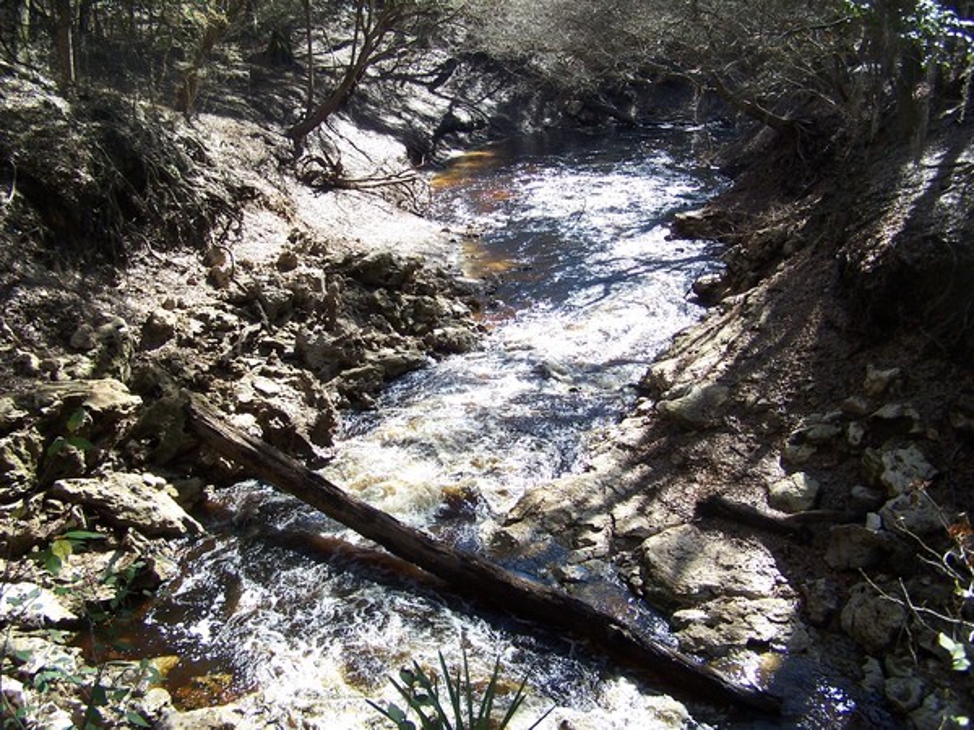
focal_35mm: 38
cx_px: 487
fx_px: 1069
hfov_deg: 49.0
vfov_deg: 37.7
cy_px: 365
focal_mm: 6.3
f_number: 2.8
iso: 80
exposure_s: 1/180
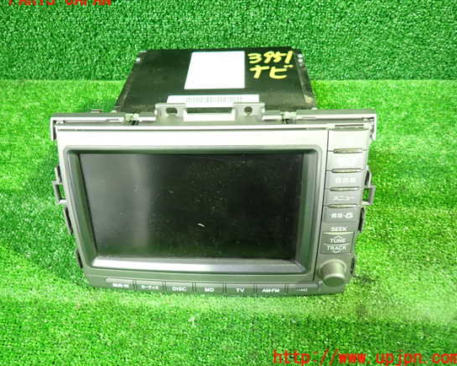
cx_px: 211
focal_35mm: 27
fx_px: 365
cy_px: 179
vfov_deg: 53.2
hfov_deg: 64.0
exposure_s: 1/25
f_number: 2
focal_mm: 4.5
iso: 800
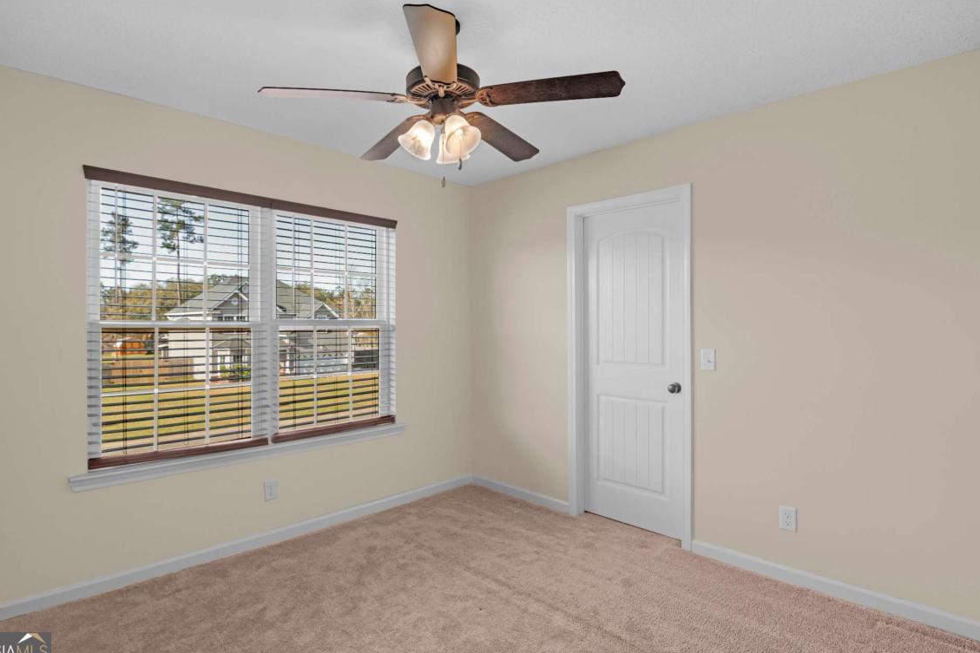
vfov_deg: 68.8
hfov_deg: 91.4
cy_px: 320
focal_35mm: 18
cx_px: 467
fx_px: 477
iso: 250
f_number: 7.1
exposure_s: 1/13
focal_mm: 11
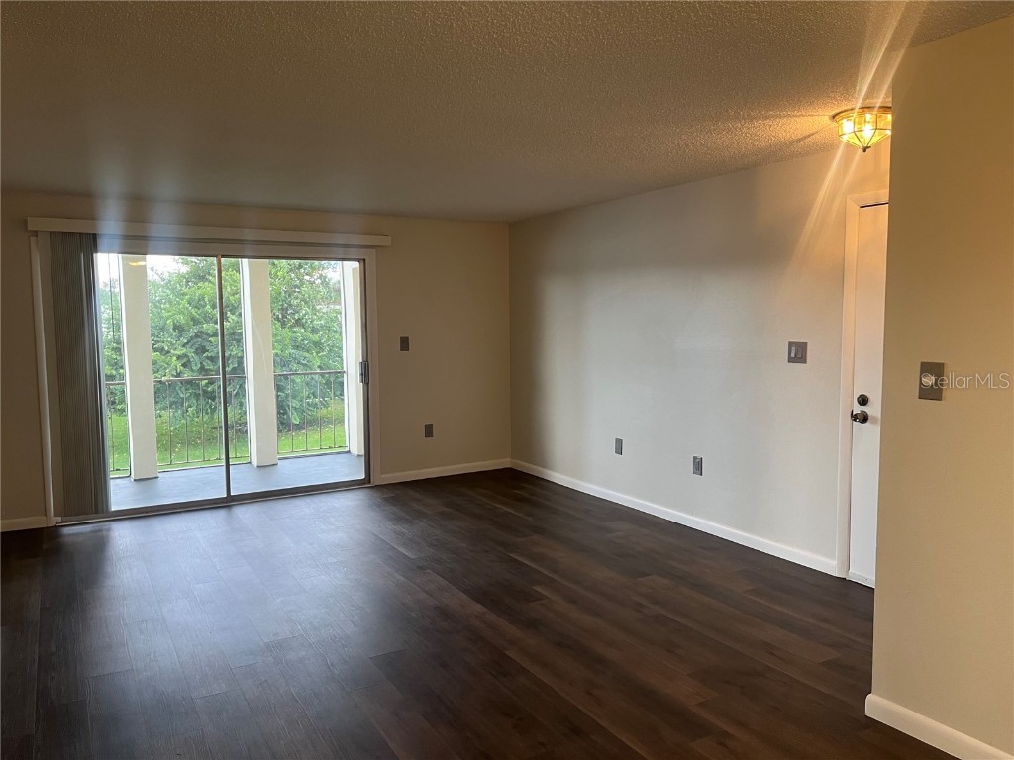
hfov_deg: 67.3
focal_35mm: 26
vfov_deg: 53.1
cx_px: 507
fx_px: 762
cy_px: 380
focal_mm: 5.1
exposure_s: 1/60
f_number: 1.6
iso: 80
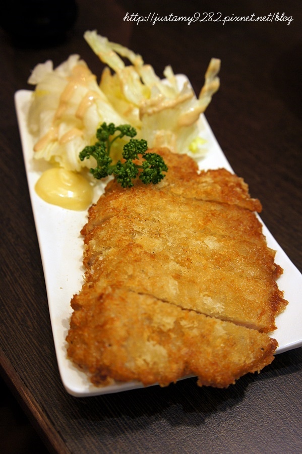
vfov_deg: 53.2
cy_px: 227
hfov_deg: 36.8
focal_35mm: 36
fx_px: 453
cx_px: 151
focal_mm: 24
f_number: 4
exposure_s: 1/40
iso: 500
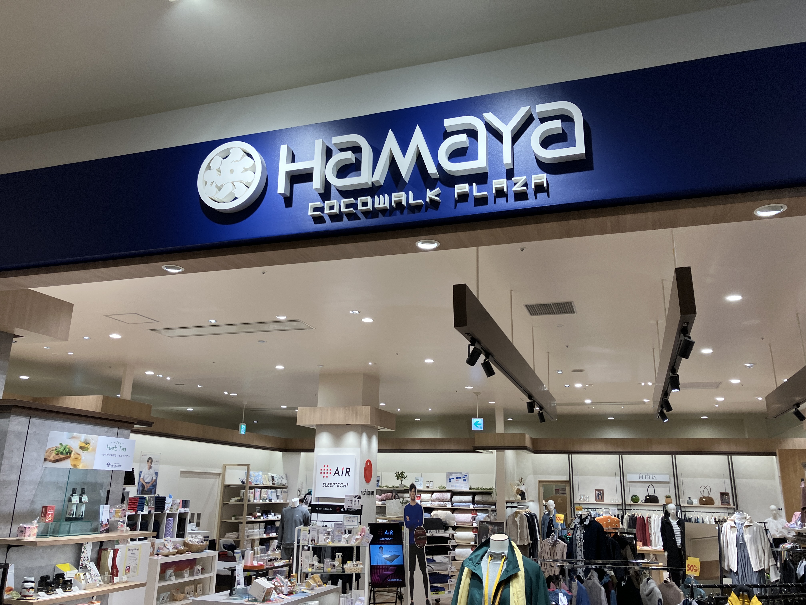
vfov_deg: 49.7
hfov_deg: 63.4
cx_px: 403
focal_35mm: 28
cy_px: 302
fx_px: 652
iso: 50
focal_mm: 3.99
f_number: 1.8
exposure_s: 1/120
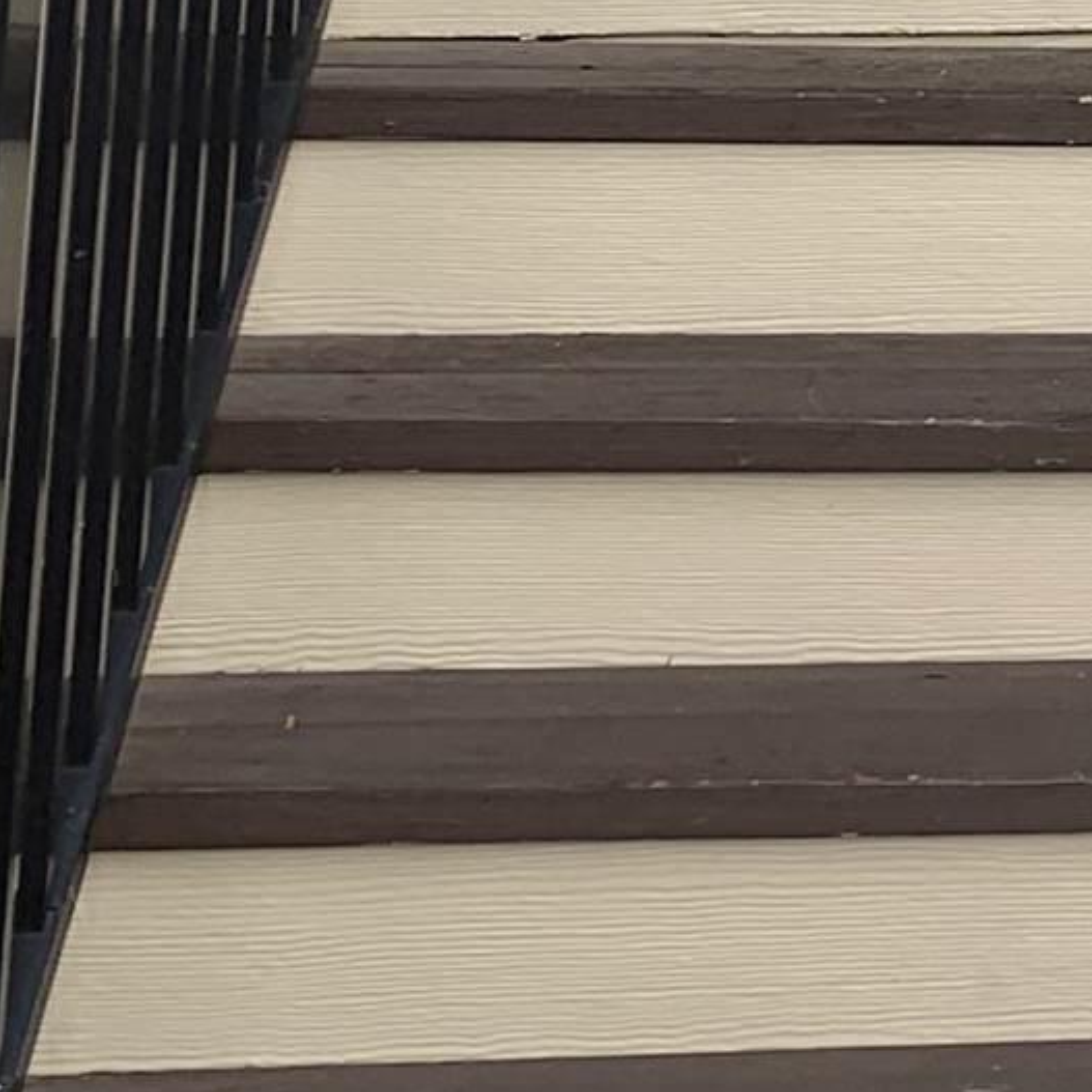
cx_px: 2466
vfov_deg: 11.9
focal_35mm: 134
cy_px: -939
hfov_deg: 11.2
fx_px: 4783
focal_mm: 4.25
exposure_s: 1/225
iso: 25
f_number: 1.8
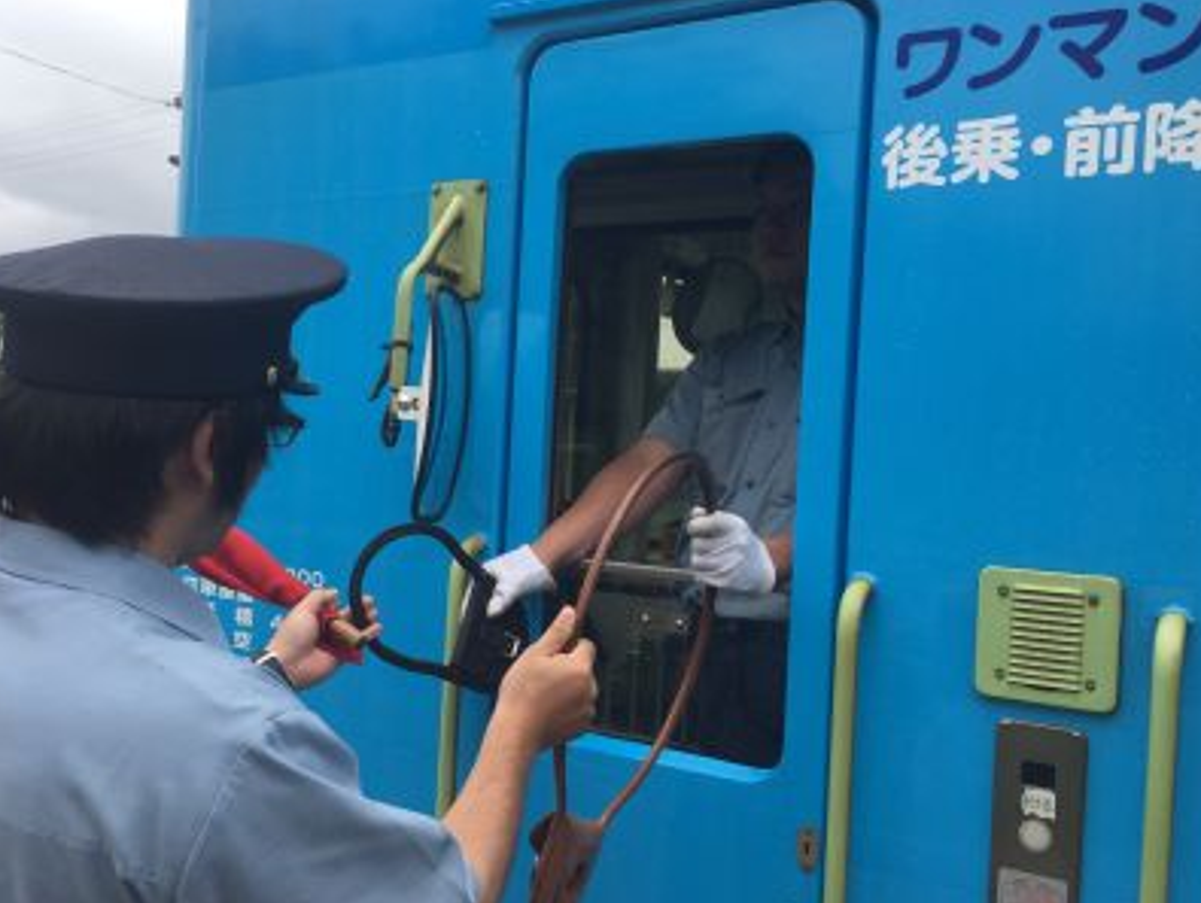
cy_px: 450
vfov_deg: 43.0
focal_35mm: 33
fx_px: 1146
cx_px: 556
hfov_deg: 55.3
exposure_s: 1/471
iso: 32
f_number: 2.2
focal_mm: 4.15
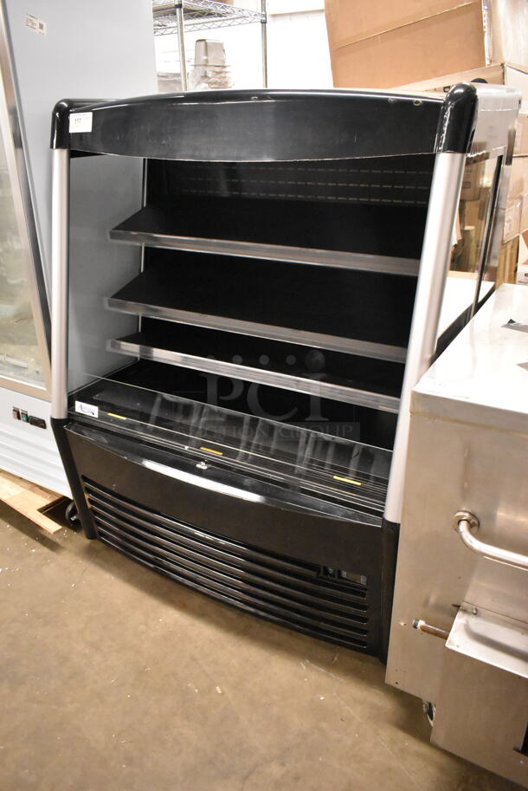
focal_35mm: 27
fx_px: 593
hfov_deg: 48.0
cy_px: 396
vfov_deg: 67.3
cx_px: 264
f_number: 3.5
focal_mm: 18
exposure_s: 1/125
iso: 7200
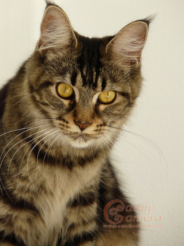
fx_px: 2190
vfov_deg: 6.4
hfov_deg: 4.8
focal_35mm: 309
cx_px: 92
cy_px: 123
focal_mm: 50.7
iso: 160
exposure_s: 1/100
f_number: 3.6
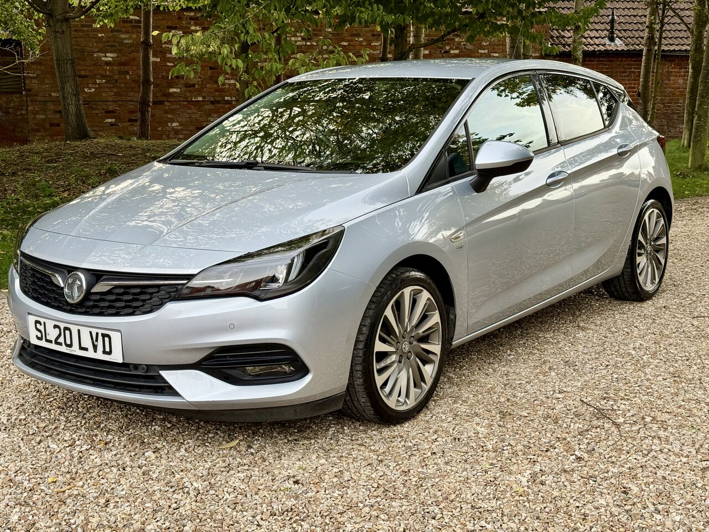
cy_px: 266
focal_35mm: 48
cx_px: 354
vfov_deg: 30.3
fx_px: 983
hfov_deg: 39.7
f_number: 1.78
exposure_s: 1/236
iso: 80
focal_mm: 6.76
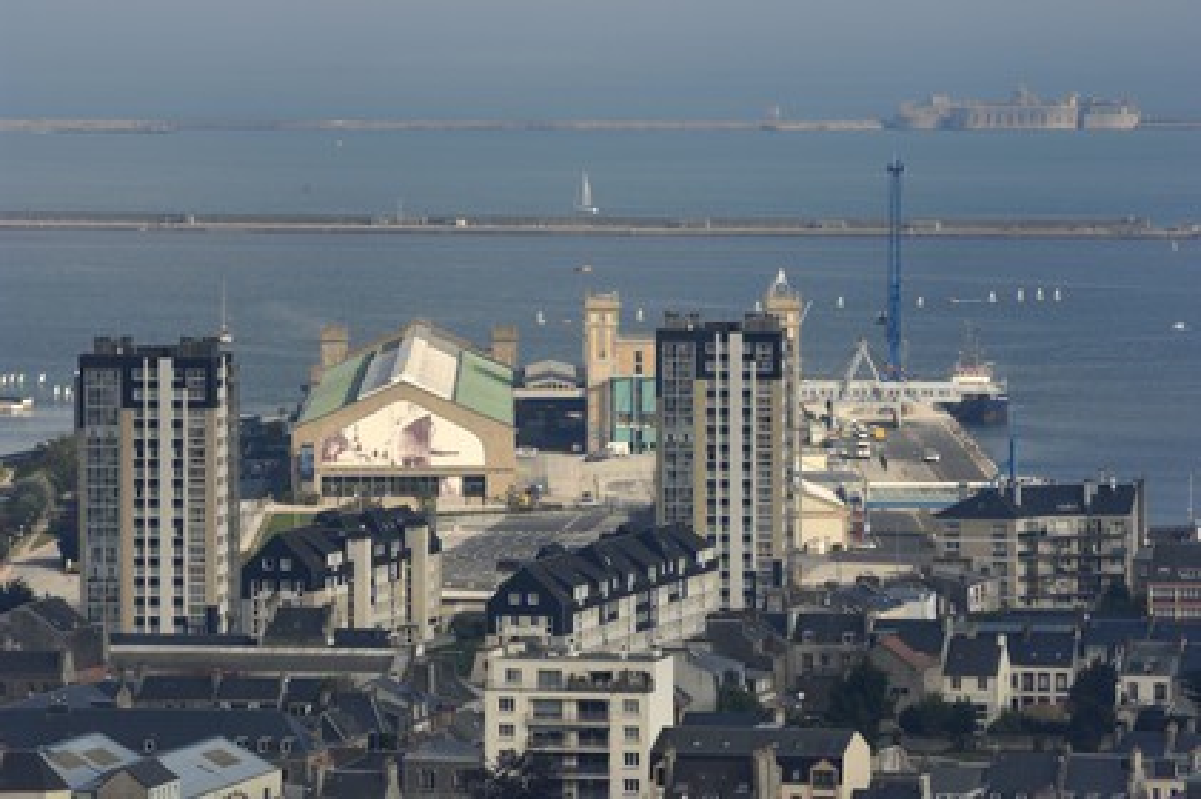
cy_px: 400
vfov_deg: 5.2
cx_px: 600
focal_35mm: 262
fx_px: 8750
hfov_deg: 7.9
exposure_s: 1/400
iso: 100
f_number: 5.3
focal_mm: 175
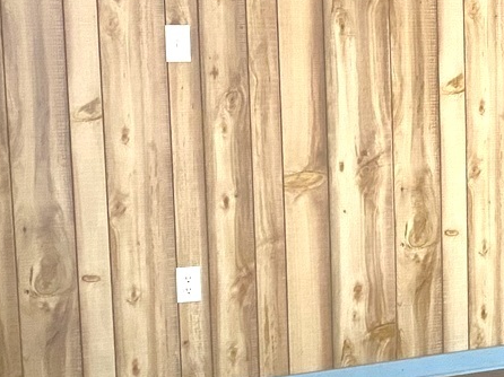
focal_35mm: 84
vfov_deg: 17.6
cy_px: 178
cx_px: 625
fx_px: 1222
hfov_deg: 21.4
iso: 500
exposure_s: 1/48
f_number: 1.8
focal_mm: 4.25
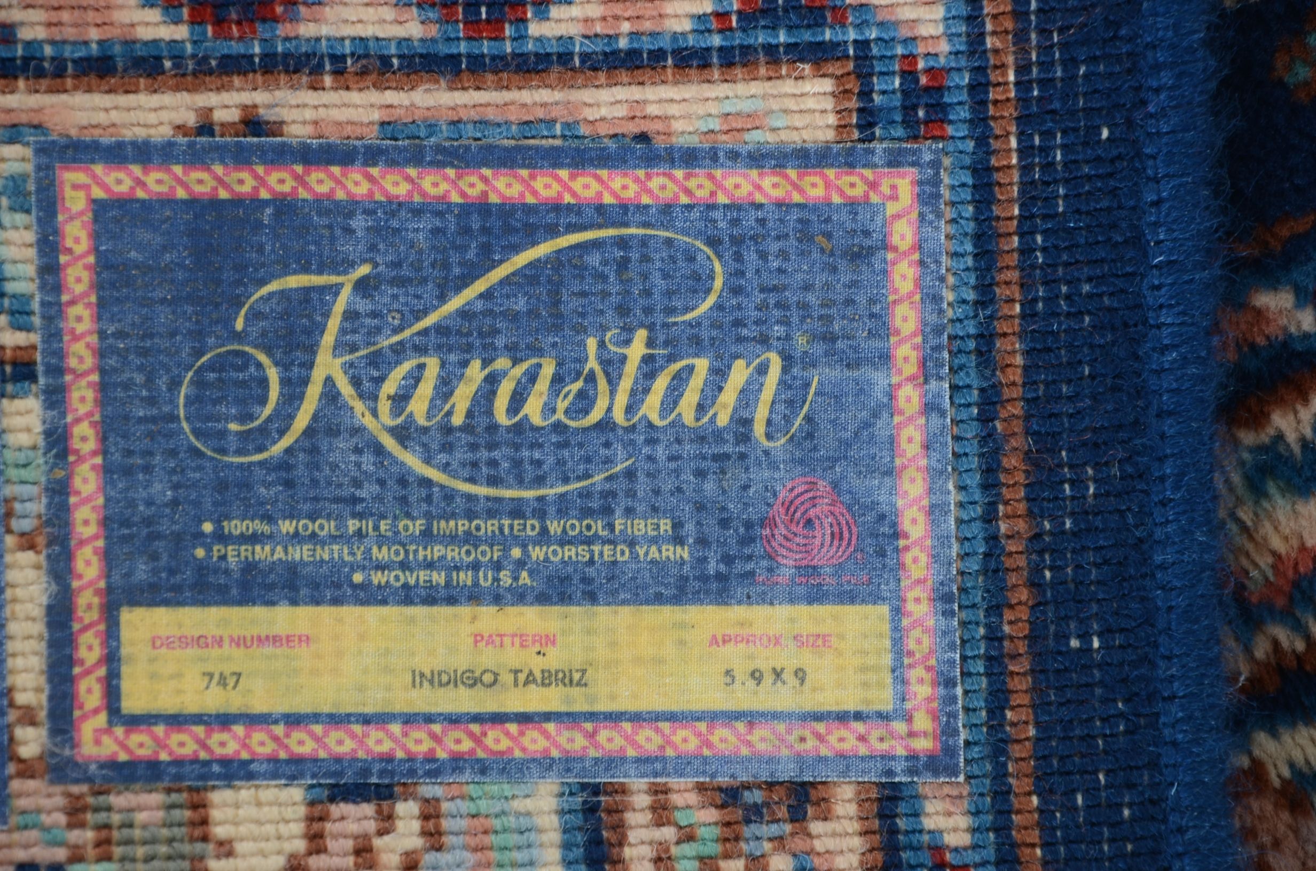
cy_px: 436
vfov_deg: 8.7
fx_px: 5746
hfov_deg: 13.1
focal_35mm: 158
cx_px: 658
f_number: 7.1
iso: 160
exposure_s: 1/80
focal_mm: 105
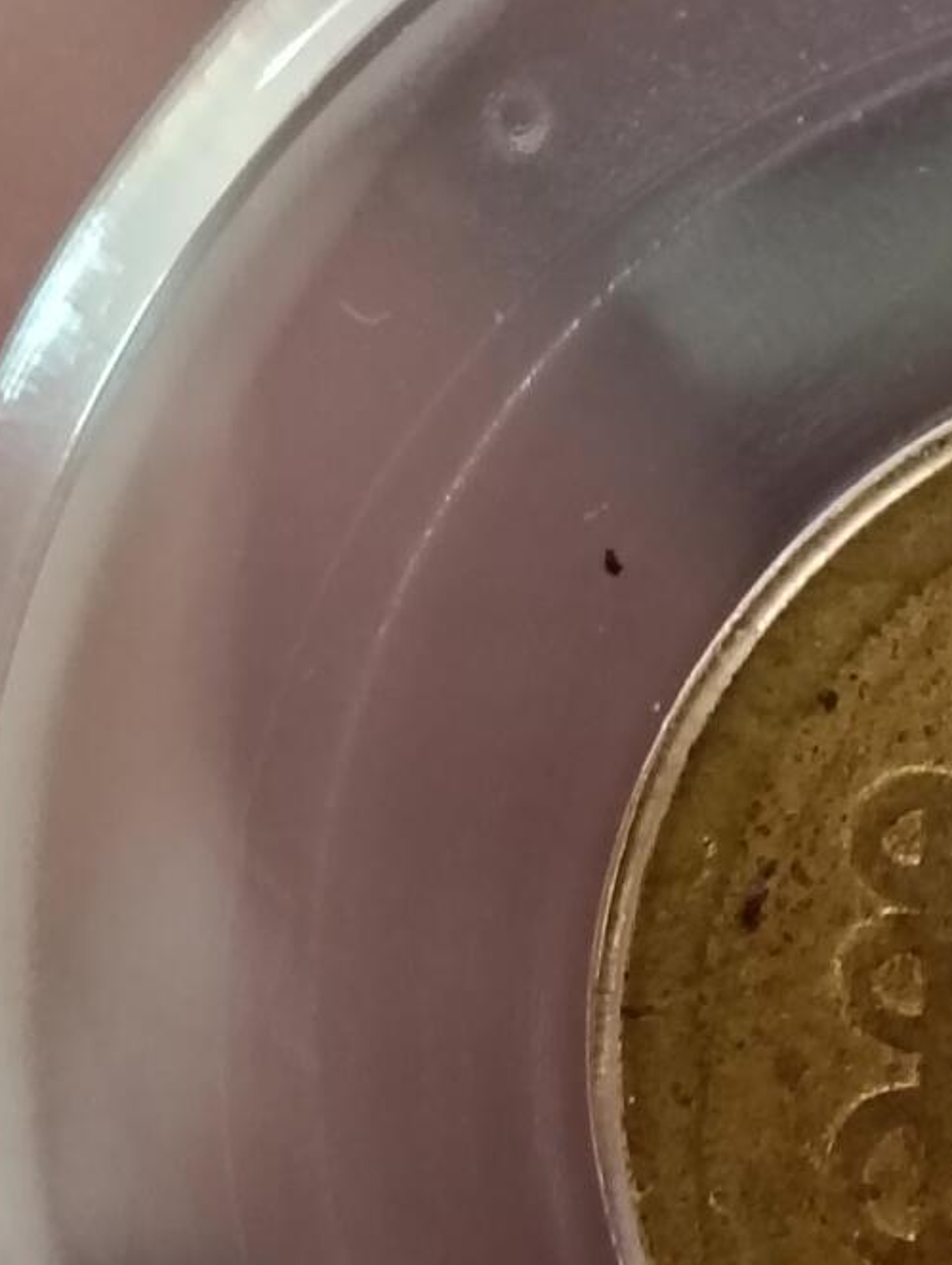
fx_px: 4866
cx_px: 1266
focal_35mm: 133
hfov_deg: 10.9
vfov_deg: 14.8
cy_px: 677
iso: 500
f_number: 1.8
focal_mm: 3.98
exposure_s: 1/33.3
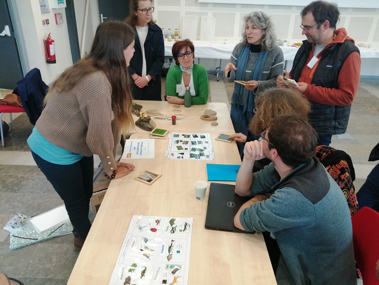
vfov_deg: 53.1
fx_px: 285
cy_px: 142
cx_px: 190
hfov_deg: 67.3
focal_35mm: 26
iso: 160
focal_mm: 3.46
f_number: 1.8
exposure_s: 1/45
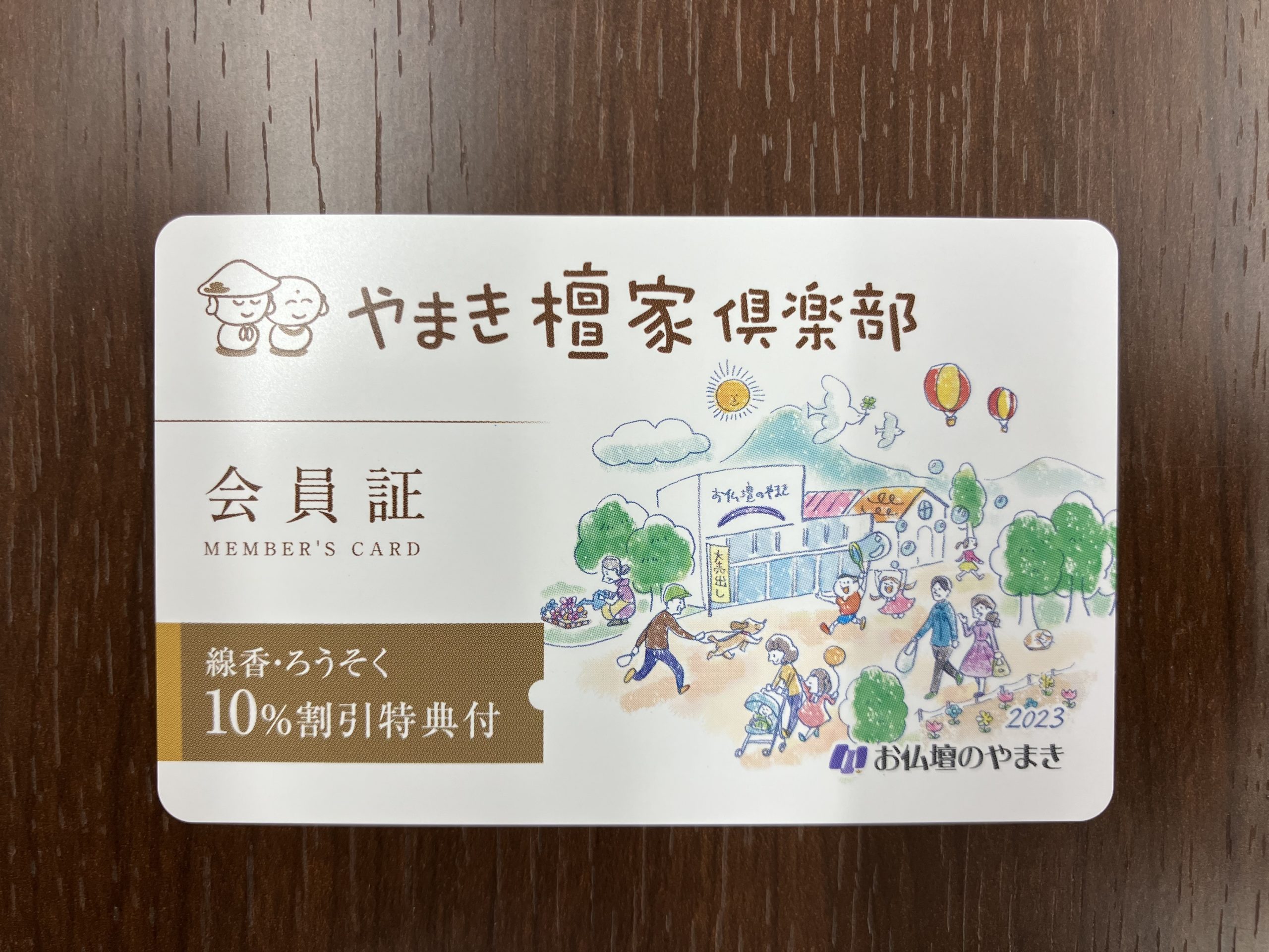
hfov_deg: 63.4
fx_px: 1026
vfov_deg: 49.7
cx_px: 634
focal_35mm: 28
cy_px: 476
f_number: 1.8
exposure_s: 1/120
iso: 32
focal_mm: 3.99
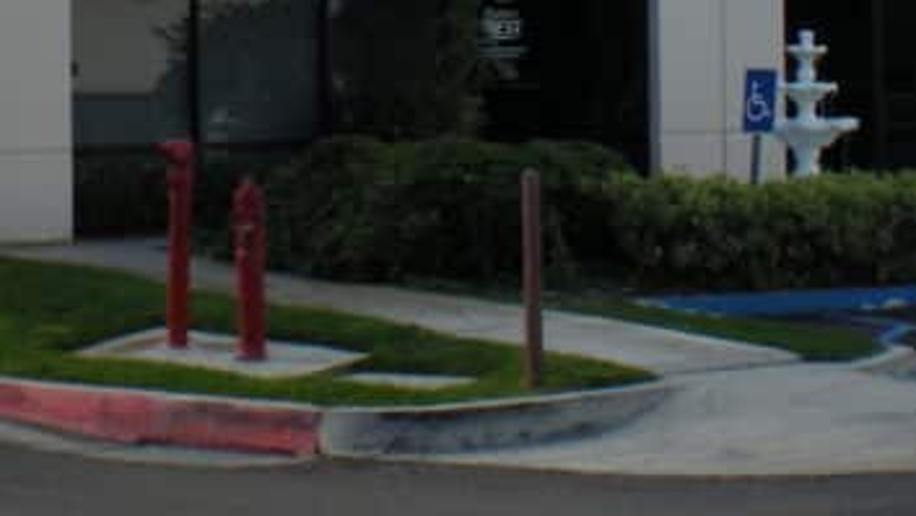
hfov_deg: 17.8
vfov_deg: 9.9
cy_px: -148
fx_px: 2916
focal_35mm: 120
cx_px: 332
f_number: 4.6
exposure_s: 1/227
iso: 64
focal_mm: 6.3
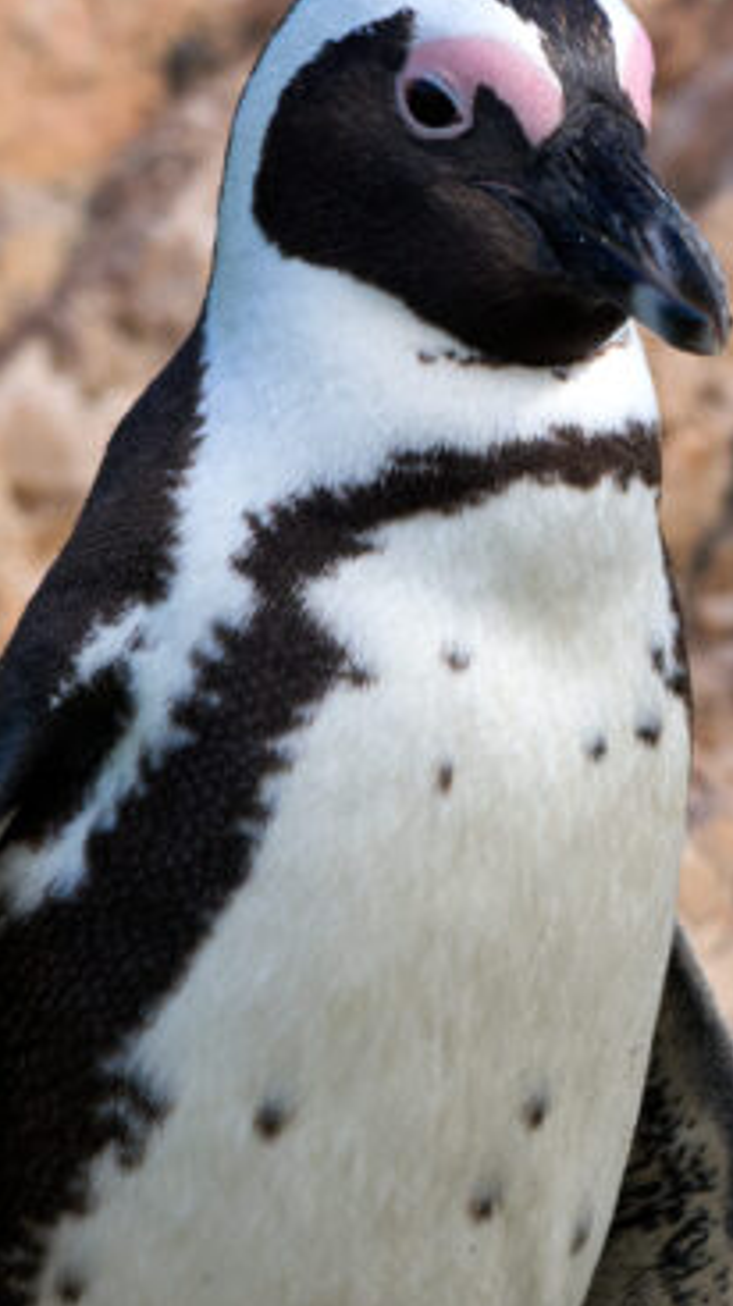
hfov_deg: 0.9
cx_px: 756
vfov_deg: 1.5
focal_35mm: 1401
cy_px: 754
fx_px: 48499
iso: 200
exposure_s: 1/640
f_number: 6.3
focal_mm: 319.2
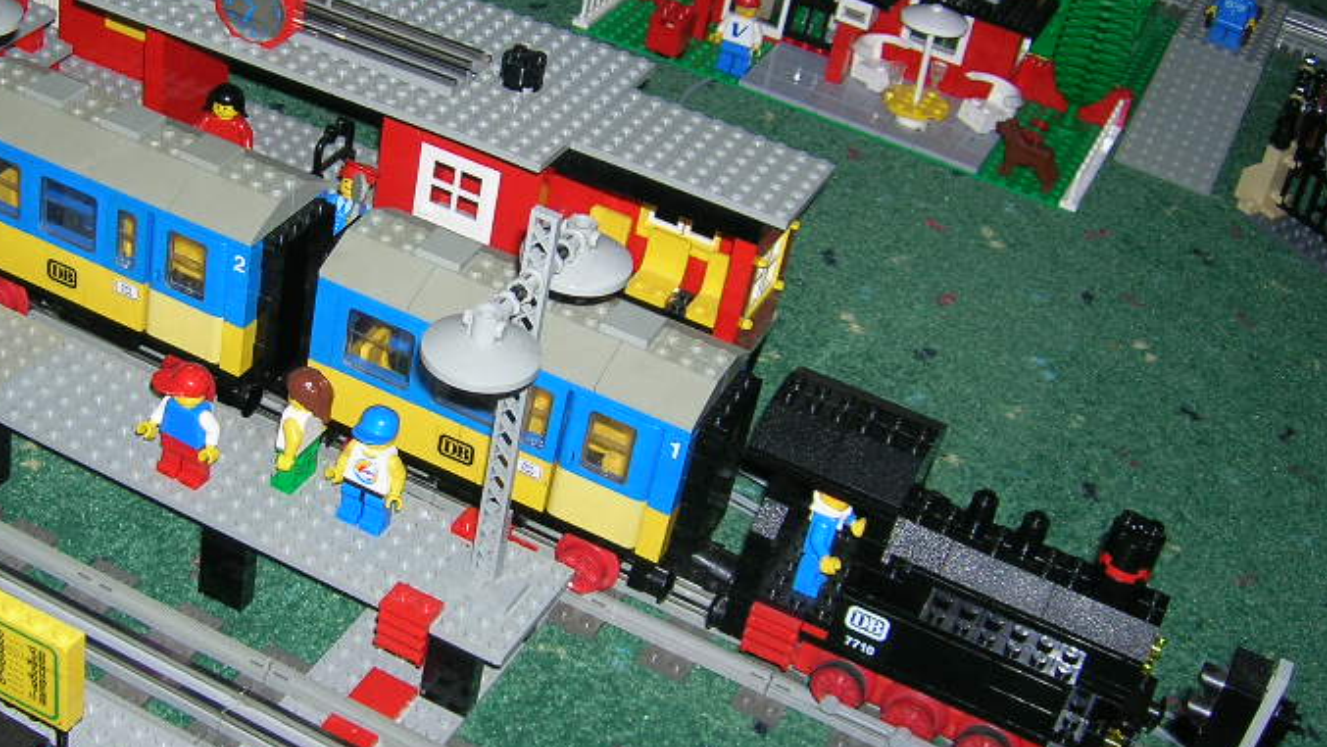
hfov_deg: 36.8
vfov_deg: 21.4
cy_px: 320
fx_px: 1971
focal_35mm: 56
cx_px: 441
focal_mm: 5.7
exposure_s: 1/60.1
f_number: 2.9
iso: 50
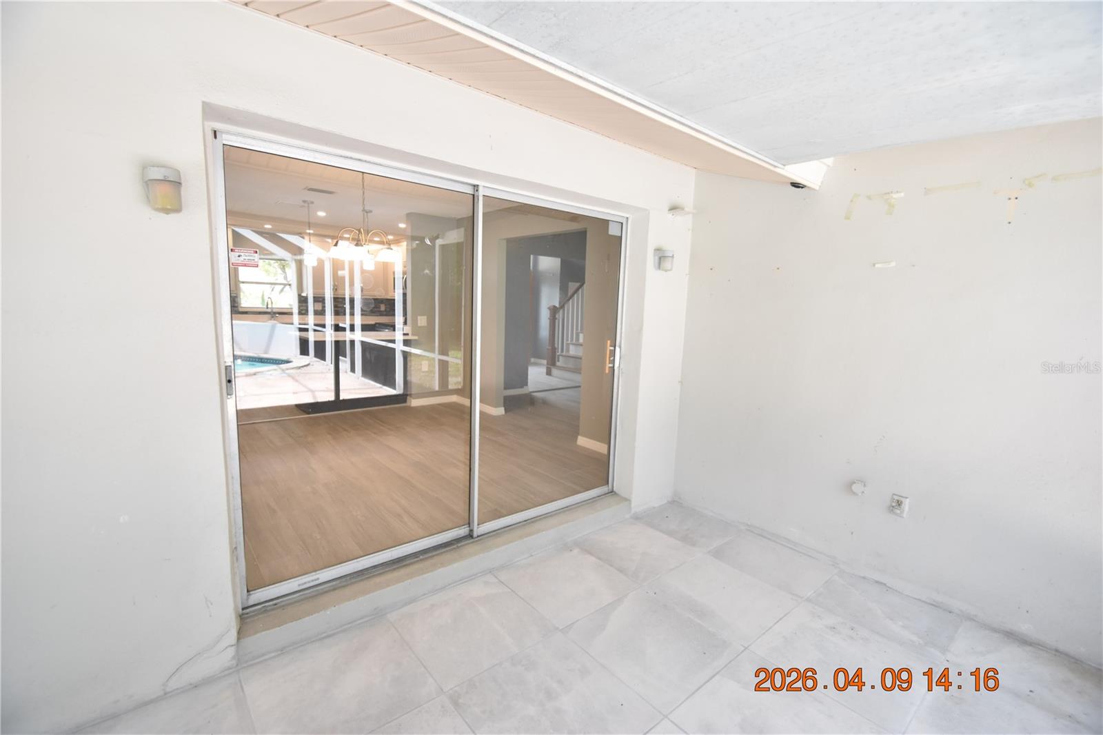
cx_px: 552
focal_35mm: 15
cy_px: 368
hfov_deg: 100.4
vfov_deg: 77.3
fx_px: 459
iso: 800
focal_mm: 10
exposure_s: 1/125
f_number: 3.5
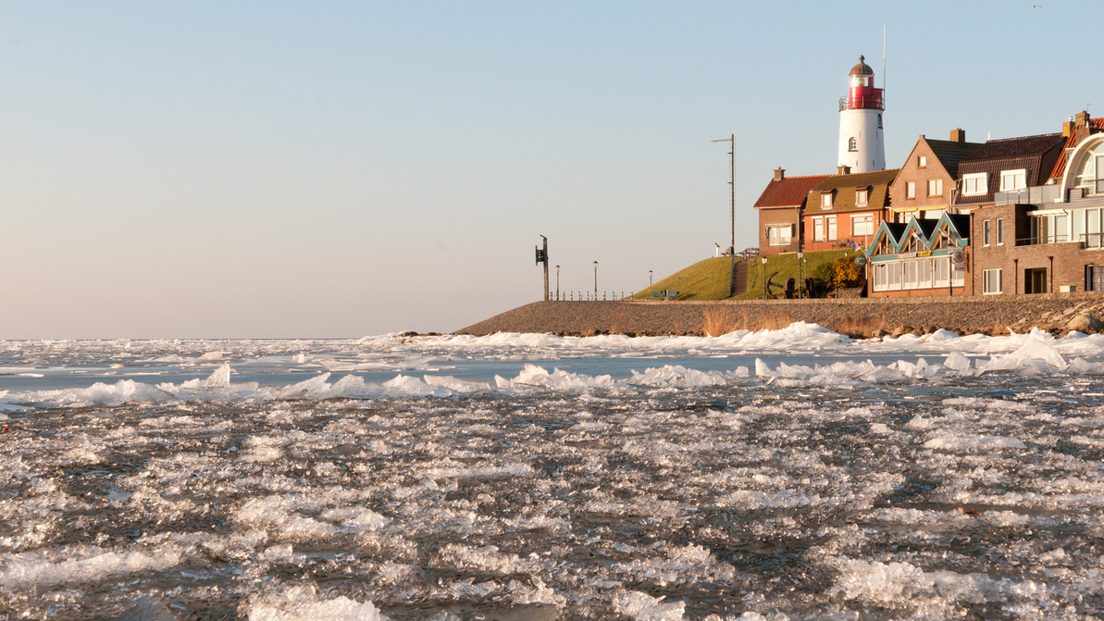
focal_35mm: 60
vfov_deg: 20.0
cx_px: 550
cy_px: 316
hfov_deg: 34.9
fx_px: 1756
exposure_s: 1/125
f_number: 11
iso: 200
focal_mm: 38
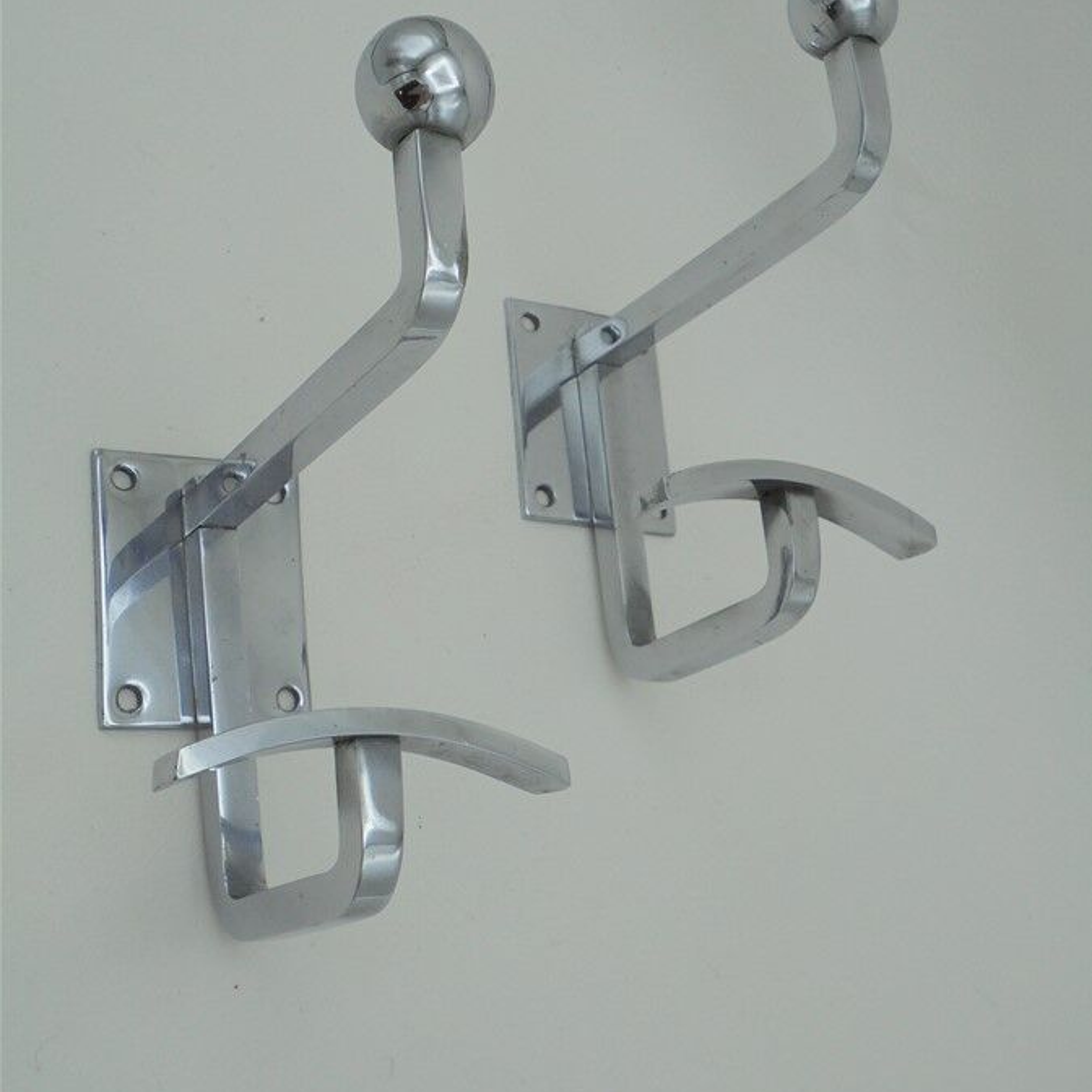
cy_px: 494
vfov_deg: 37.5
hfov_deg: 37.6
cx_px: 547
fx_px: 1606
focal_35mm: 45
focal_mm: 6.9
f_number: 4.2
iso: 100
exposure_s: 1/80
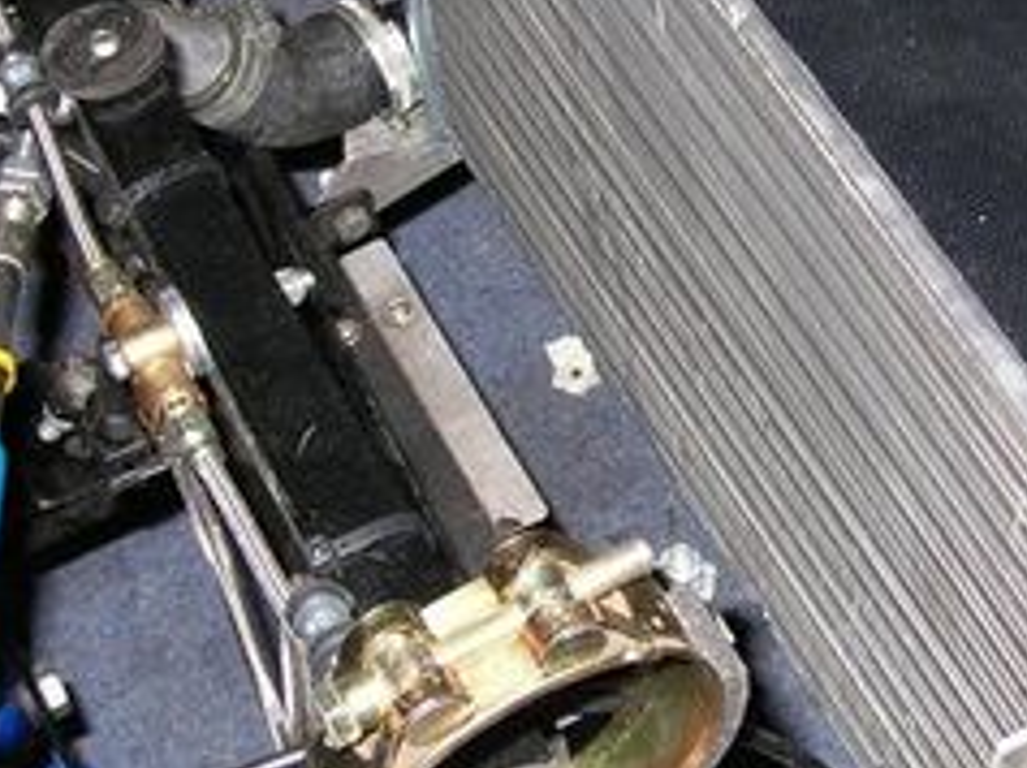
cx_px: 859
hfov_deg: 20.0
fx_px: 2875
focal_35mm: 97
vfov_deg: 15.2
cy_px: 291
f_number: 2.7
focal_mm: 6
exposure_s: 1/60.1
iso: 50
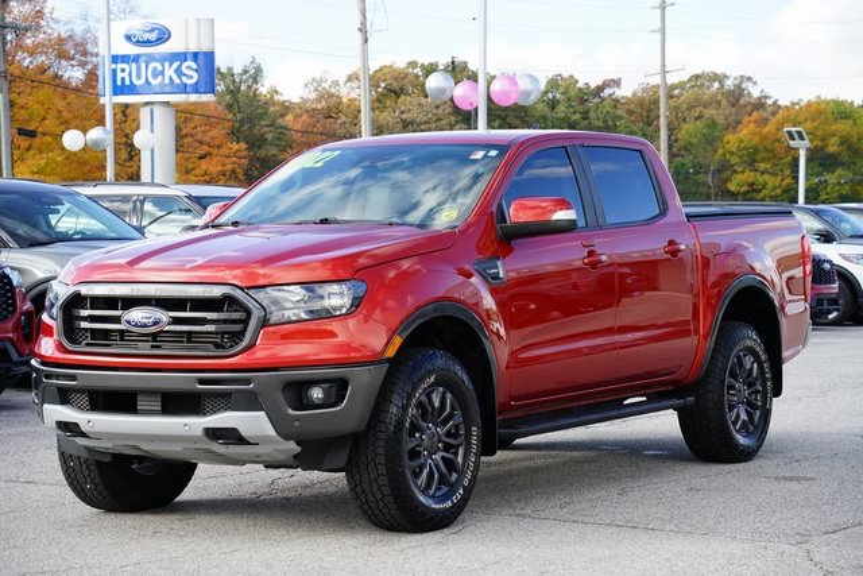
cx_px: 432
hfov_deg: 24.5
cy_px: 288
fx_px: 1990
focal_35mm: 83
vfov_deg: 16.5
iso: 100
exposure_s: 1/100
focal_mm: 83
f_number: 6.3
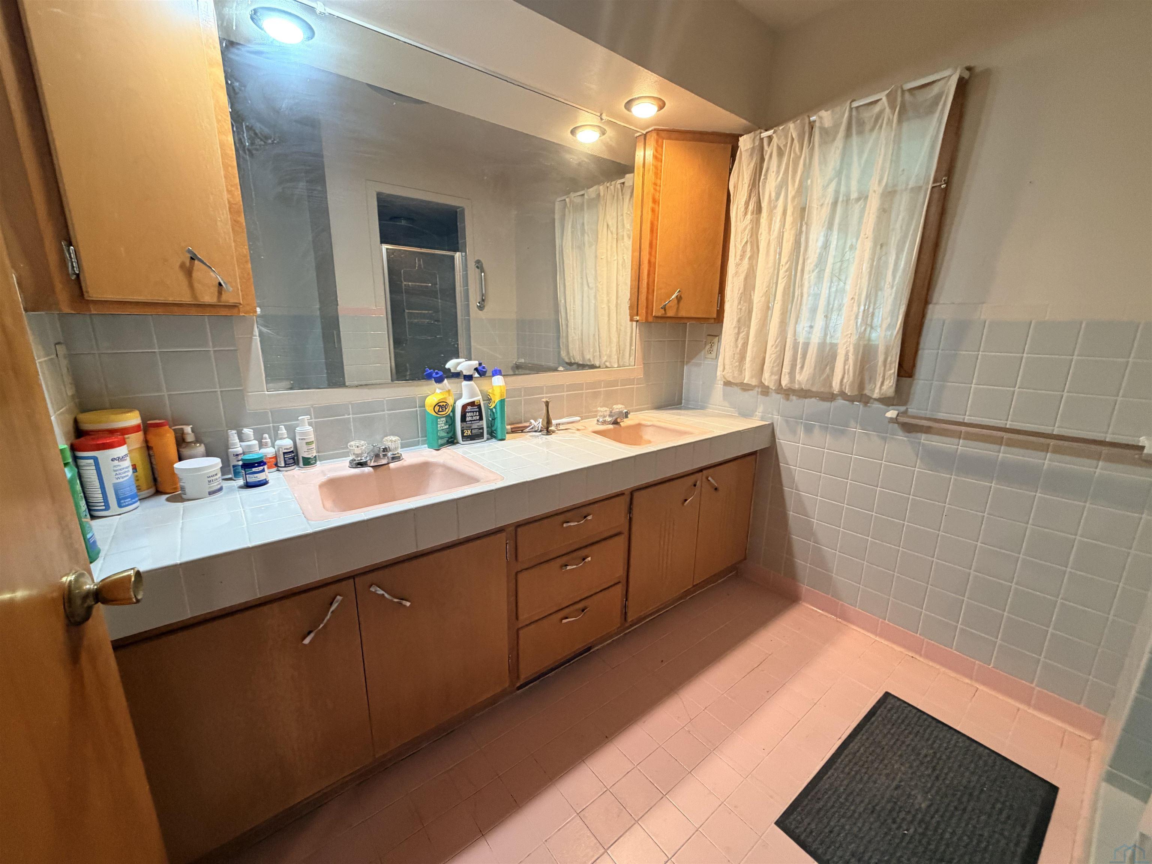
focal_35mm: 14
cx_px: 576
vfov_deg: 85.7
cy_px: 432
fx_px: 466
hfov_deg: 102.1
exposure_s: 1/60
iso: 400
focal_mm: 2.22
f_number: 2.2
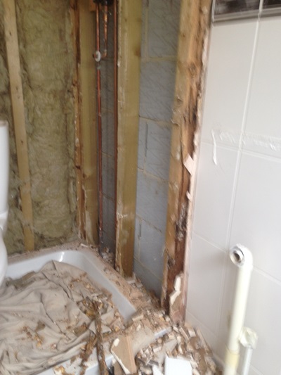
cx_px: 140
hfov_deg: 43.0
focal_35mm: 33
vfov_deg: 55.3
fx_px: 357
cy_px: 188
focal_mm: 4.12
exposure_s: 1/20
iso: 64
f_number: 2.4
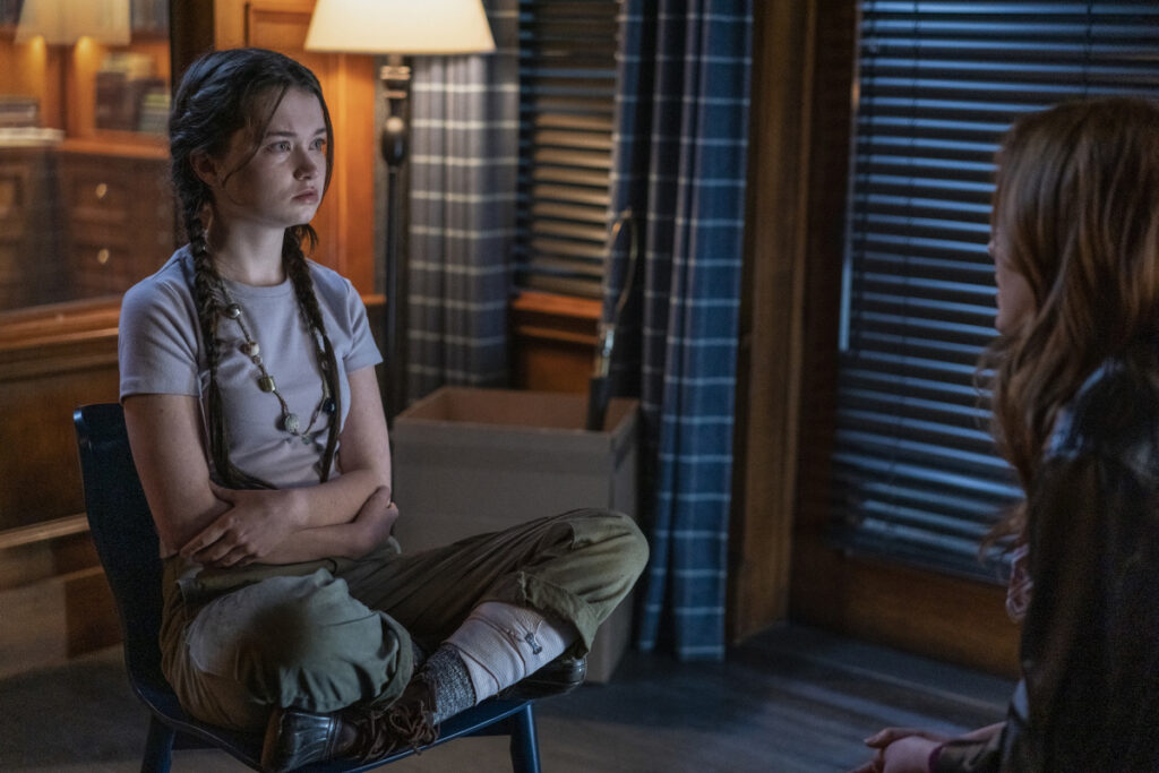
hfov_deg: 36.2
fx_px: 1771
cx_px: 580
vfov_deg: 24.6
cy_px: 386
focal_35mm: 55
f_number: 2.2
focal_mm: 55
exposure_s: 1/160
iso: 2000
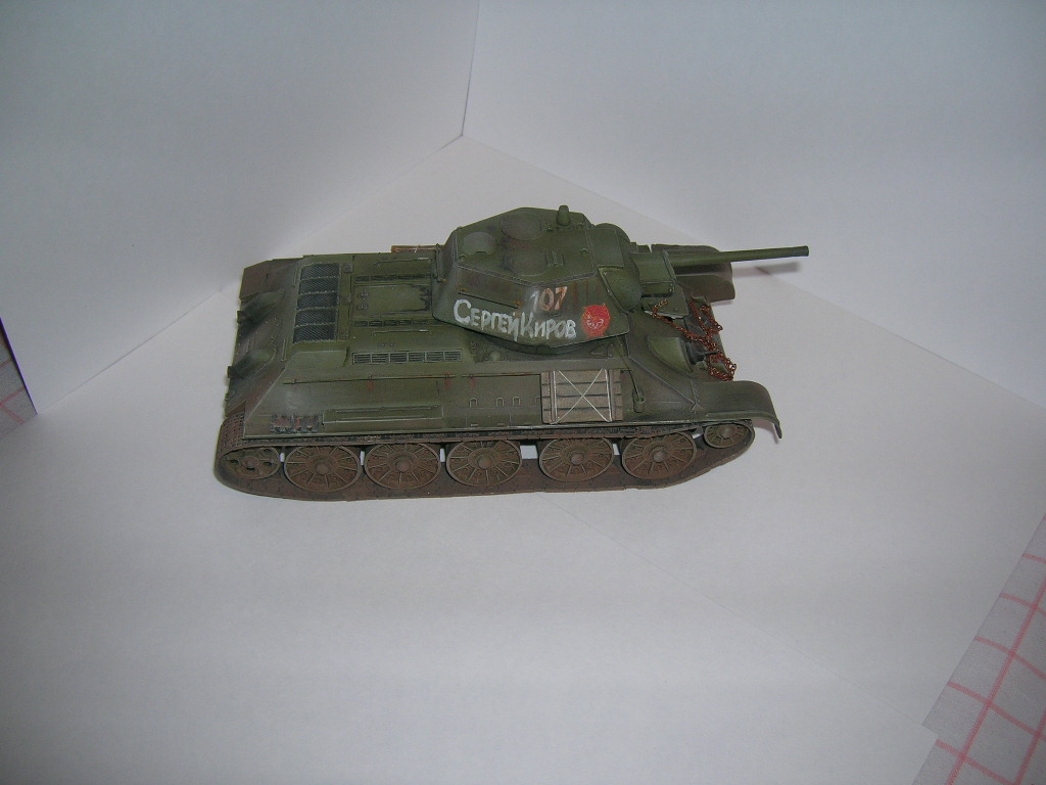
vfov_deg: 41.8
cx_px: 523
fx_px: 1027
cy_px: 392
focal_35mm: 34
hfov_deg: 54.0
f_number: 2.9
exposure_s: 1/60.1
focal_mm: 5.7
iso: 50
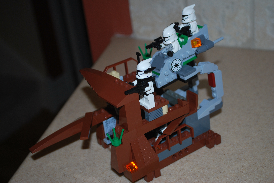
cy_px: 92
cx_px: 137
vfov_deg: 22.7
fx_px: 457
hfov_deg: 33.4
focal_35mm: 60
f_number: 5.3
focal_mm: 40
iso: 200
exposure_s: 1/60
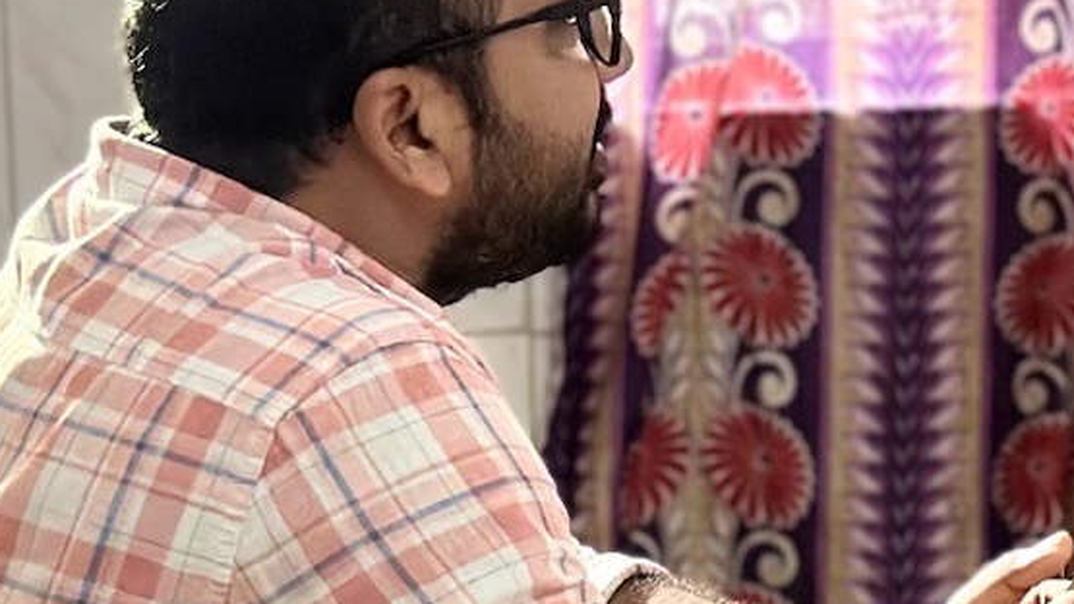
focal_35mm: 193
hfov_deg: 11.0
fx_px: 5495
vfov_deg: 6.3
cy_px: 68
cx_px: 1258
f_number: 1.78
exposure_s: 1/50
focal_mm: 6.86
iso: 200
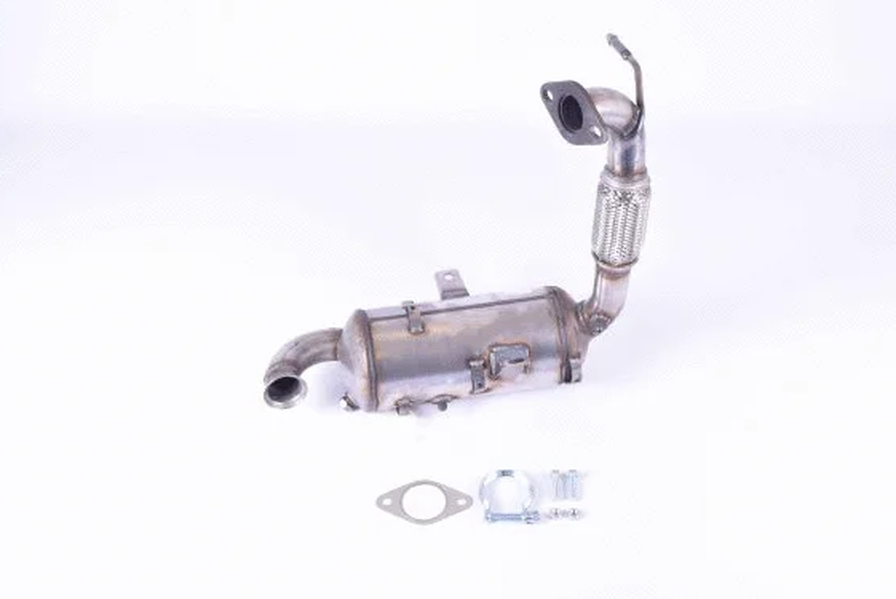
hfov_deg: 39.9
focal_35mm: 50
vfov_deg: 27.3
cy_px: 290
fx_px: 1234
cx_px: 468
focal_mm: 31
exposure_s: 1/80
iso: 400
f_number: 16
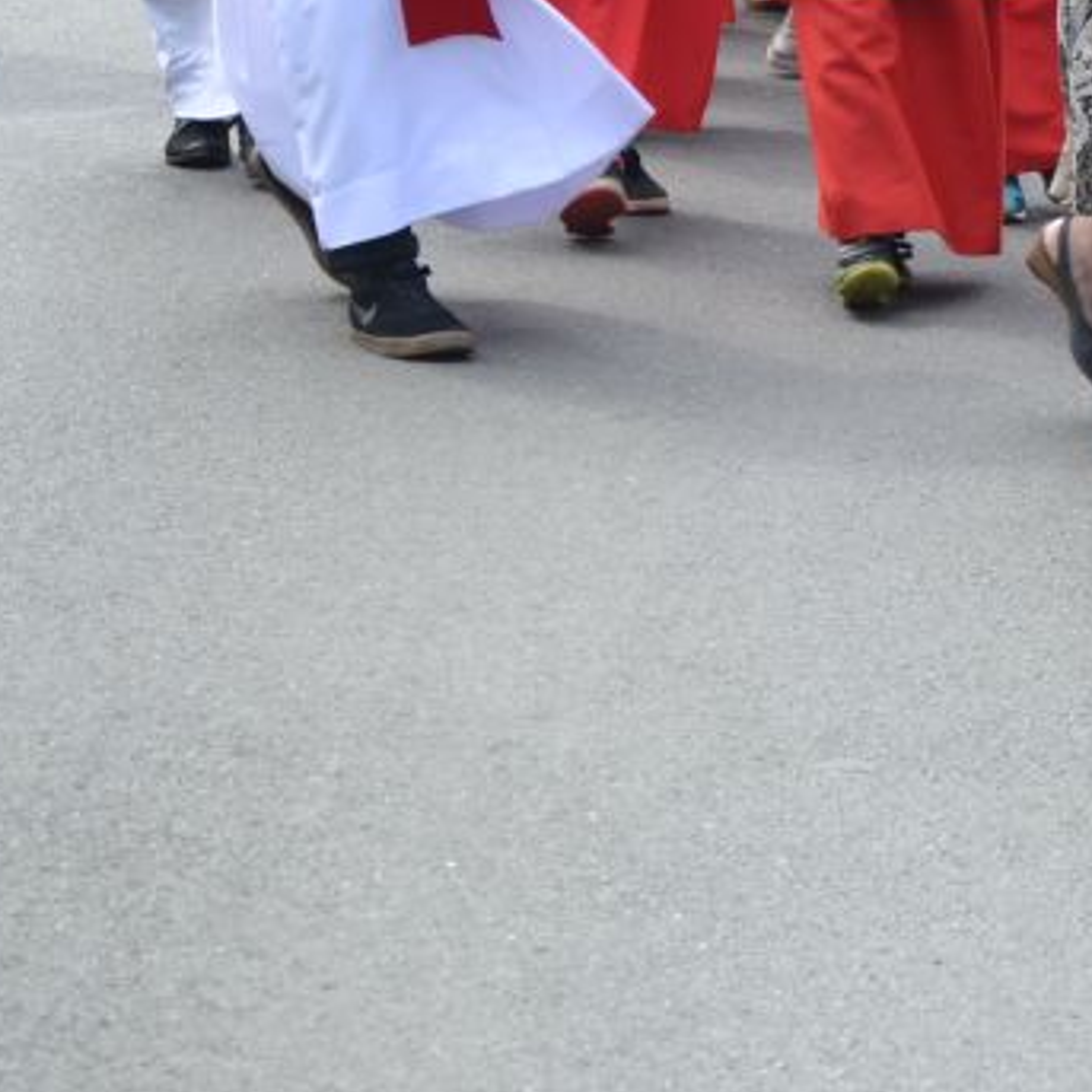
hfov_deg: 7.5
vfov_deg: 7.5
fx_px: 8280
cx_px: 1149
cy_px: -131
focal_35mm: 232
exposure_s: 1/125
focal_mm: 52
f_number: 5.6
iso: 100
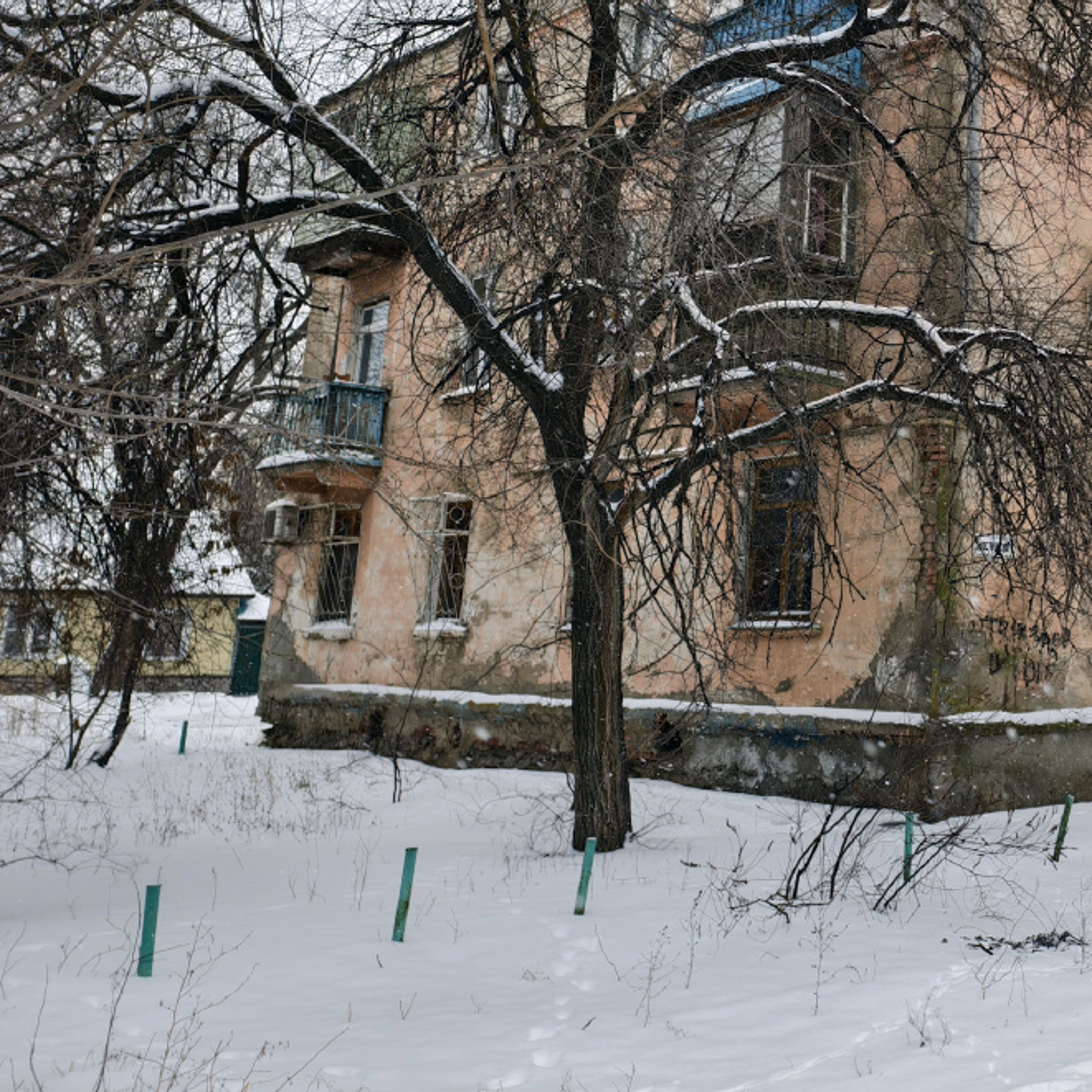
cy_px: 301
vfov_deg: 40.9
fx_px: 1428
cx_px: 1072
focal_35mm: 40
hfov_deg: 37.7
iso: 71
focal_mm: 6.54
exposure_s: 1/622
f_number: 1.57
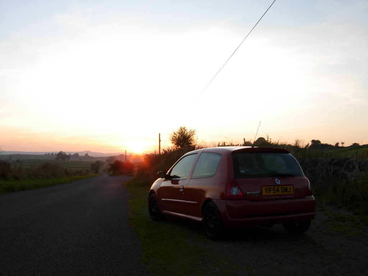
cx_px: 184
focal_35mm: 36
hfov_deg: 51.4
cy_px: 138
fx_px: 383
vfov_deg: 39.7
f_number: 4.3
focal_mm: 7.5
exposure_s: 1/71.8
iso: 50
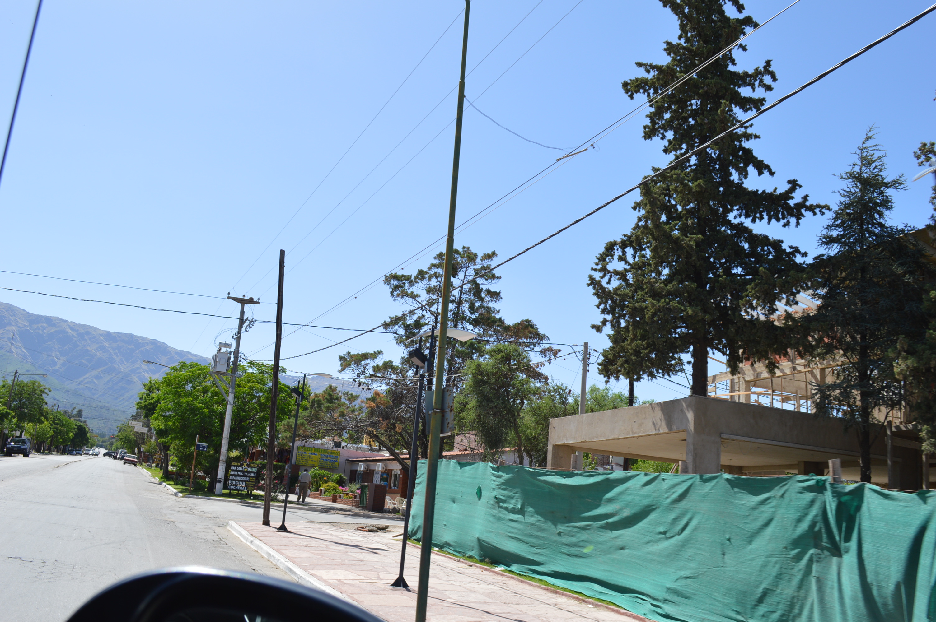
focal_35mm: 33
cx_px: 468
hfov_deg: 57.3
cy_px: 311
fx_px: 857
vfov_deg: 39.9
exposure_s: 1/250
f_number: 8
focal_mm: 22
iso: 100
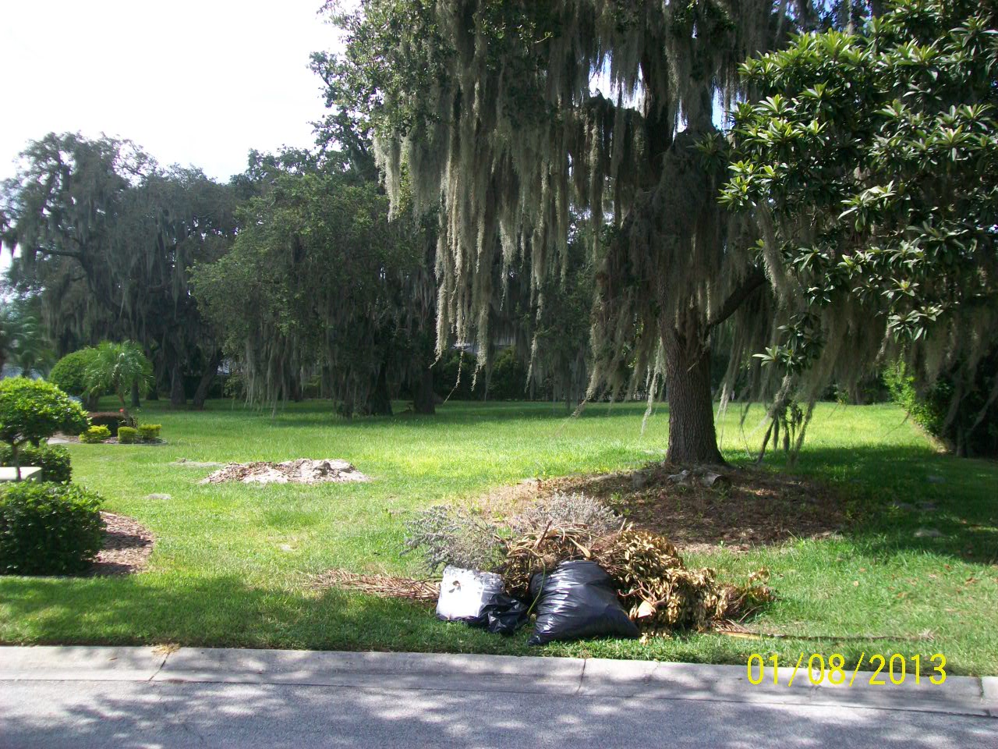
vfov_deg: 39.7
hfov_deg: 51.4
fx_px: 1038
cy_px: 374
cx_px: 499
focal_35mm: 36
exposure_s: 1/500
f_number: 2.7
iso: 64
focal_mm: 6
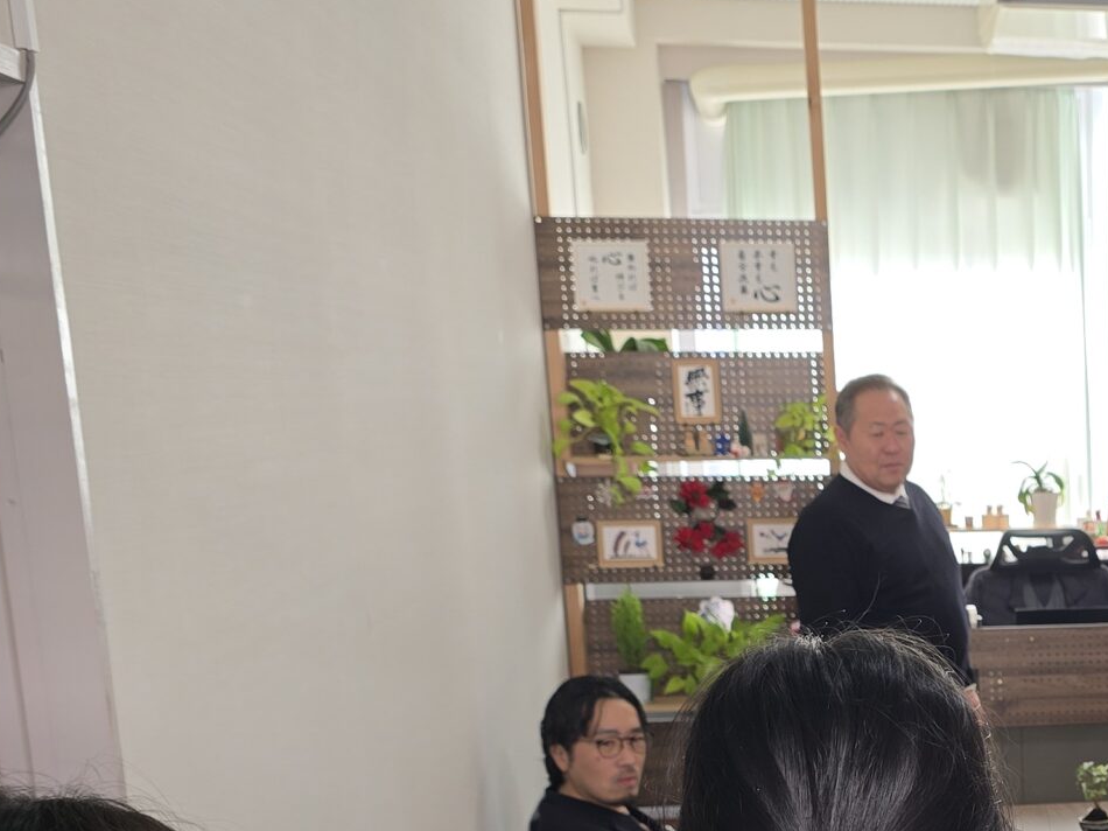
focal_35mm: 62
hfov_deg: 28.8
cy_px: 795
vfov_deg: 22.9
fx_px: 1984
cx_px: 1158
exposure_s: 1/120
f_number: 1.7
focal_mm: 6.3
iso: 25
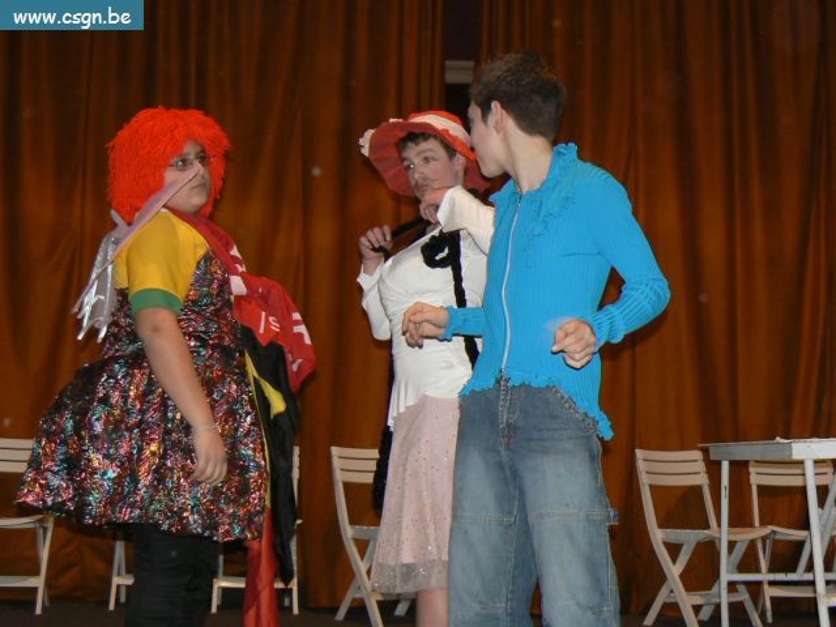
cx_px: 418
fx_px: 1256
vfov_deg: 28.0
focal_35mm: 52
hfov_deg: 36.8
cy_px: 314
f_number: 2.8
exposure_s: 1/30
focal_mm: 6.3
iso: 100
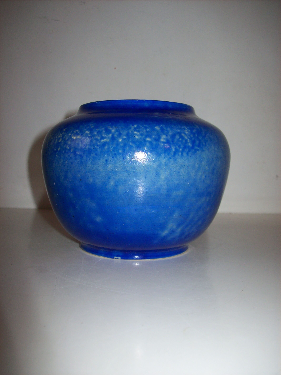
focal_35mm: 36
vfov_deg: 51.4
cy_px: 188
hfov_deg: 39.6
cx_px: 140
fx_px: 390
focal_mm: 6
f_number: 2.7
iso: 80
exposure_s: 1/64
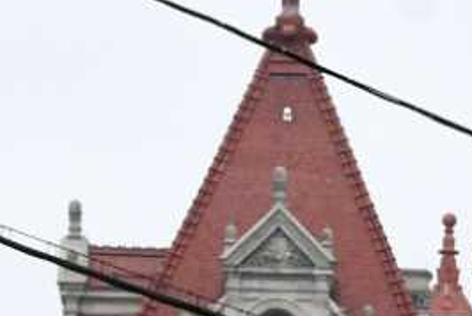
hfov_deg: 2.5
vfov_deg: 1.7
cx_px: 1292
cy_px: 1194
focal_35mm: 807
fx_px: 10592
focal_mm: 70
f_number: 10
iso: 800
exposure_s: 1/800
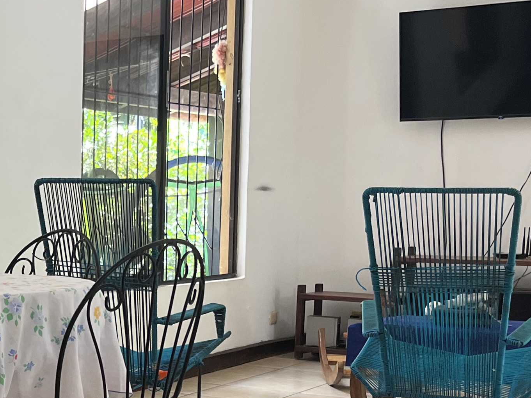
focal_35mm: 77
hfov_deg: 23.6
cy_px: 319
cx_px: -69
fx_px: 1181
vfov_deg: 19.0
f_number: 1.6
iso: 125
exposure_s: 1/114
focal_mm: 5.1
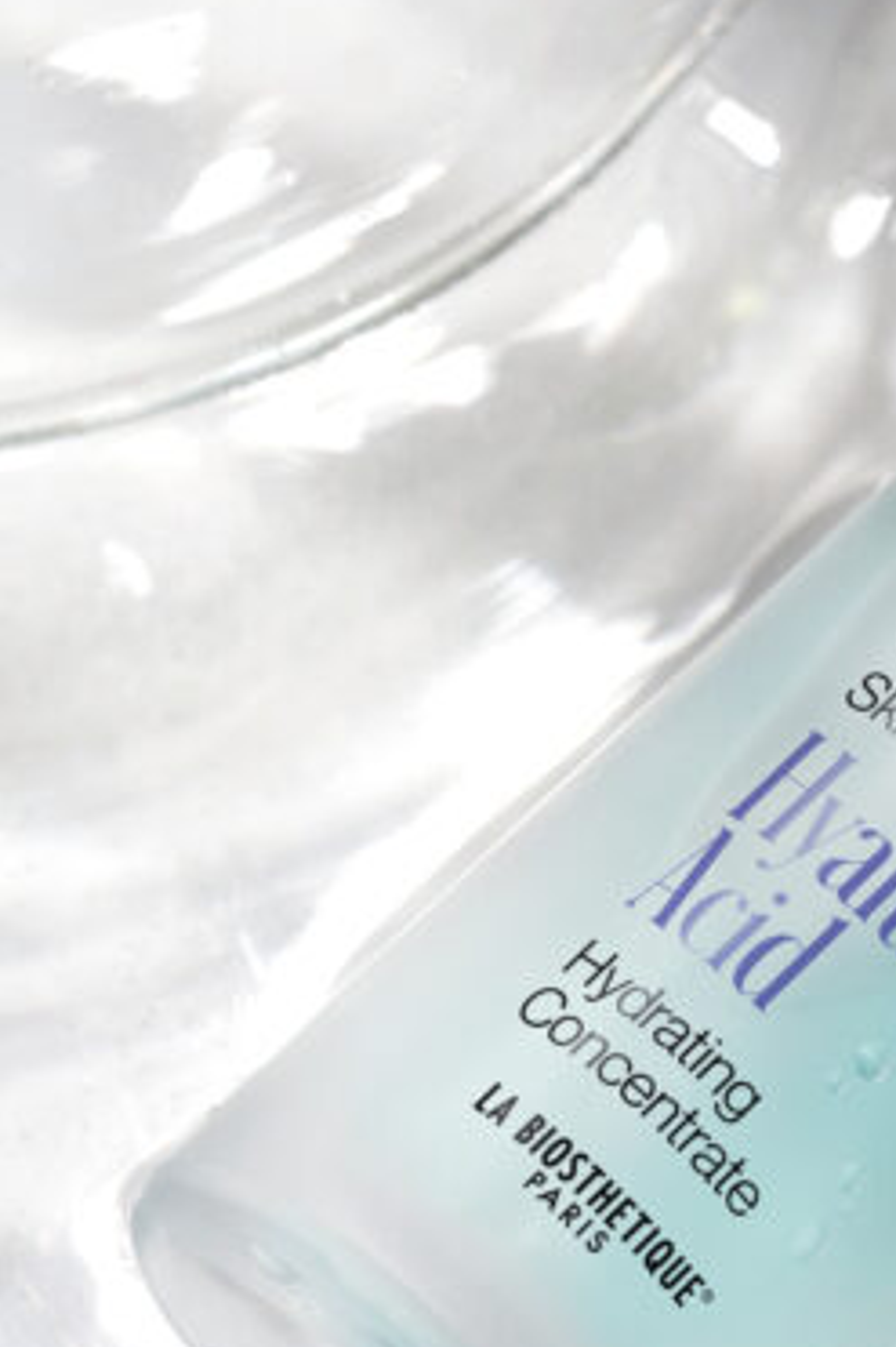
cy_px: 1006
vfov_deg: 8.2
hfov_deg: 5.5
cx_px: 1184
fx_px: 9341
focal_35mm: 250
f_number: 8
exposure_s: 1/125
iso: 100
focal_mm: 90
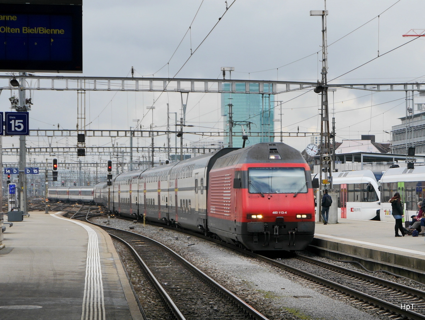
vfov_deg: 17.6
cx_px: 212
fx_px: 1032
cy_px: 160
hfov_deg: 23.3
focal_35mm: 84
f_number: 6.3
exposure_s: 1/200
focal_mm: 42
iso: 160
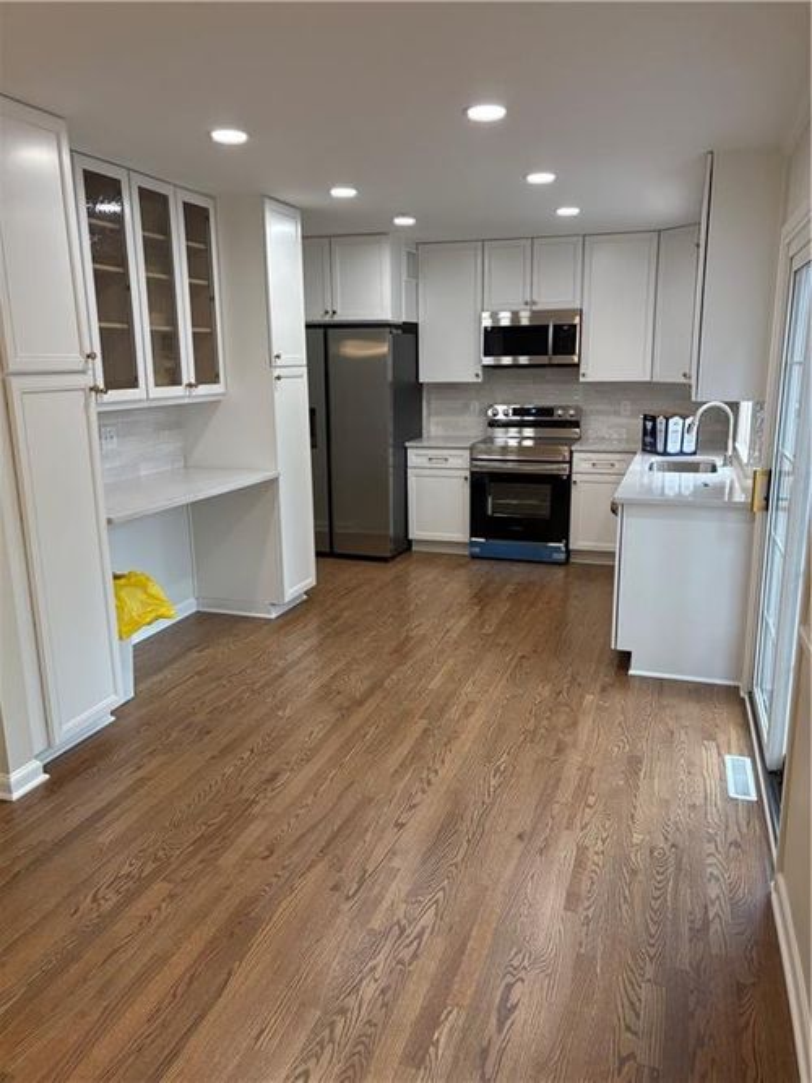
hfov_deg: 53.0
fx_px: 813
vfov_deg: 67.3
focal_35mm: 26
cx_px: 406
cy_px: 542
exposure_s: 1/134
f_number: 1.6
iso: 125
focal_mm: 5.96
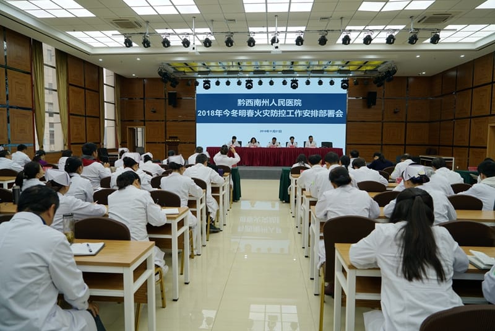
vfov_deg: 53.2
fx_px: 330
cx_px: 248
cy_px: 166
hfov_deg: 73.7
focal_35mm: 24
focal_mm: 24
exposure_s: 1/60
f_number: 4
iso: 100
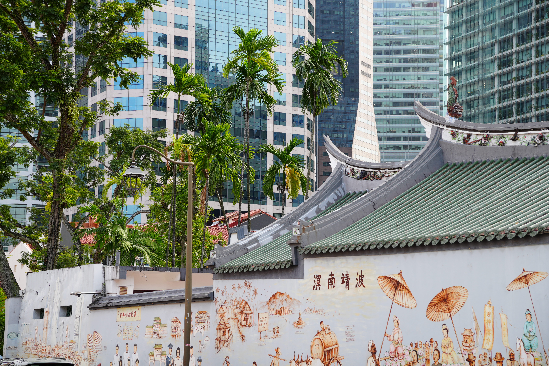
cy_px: 183
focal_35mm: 71
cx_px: 274
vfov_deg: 19.3
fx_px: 1077
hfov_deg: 28.6
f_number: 5.6
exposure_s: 1/100
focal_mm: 47.1
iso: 100
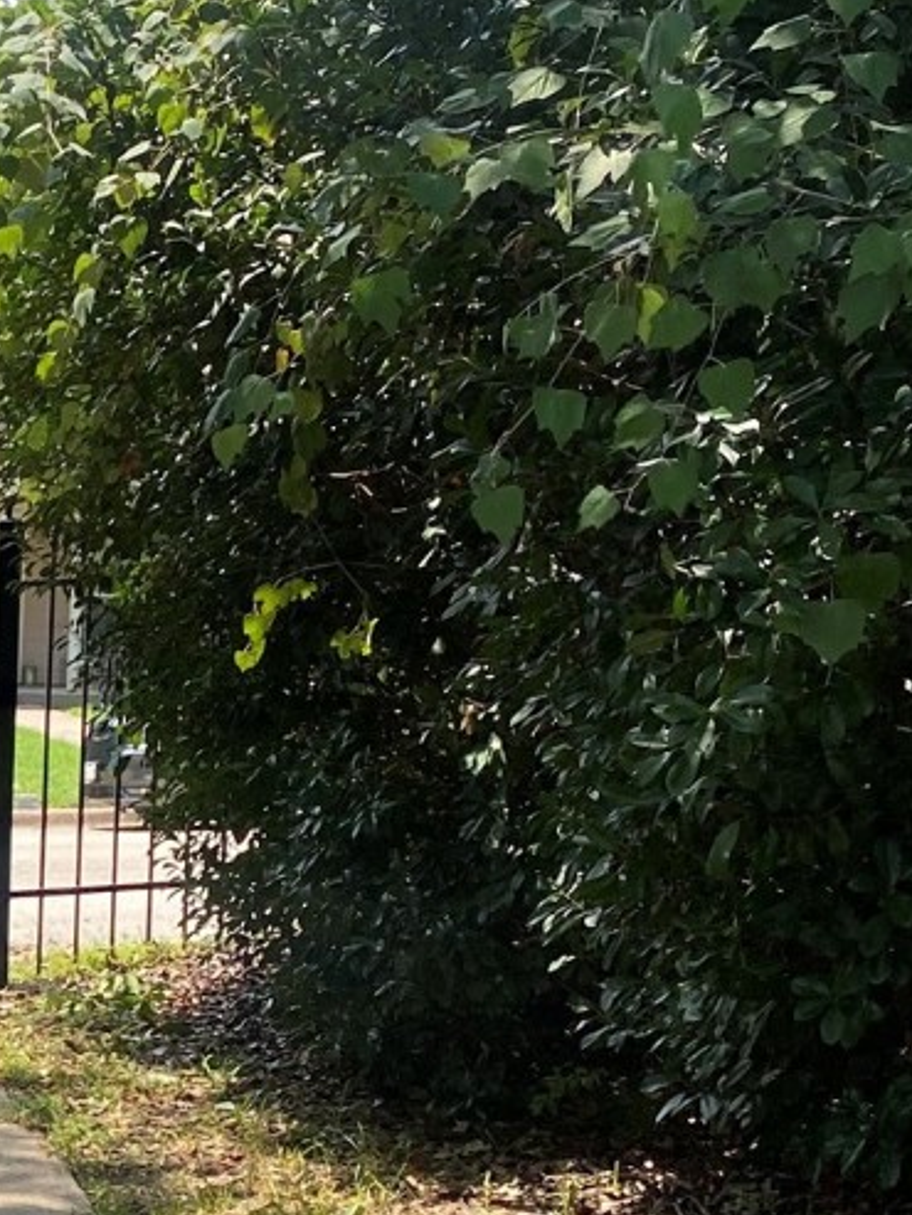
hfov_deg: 16.6
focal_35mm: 81
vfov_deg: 23.8
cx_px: -444
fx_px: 2844
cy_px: 922
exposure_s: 1/1053
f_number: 1.8
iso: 32
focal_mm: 4.25
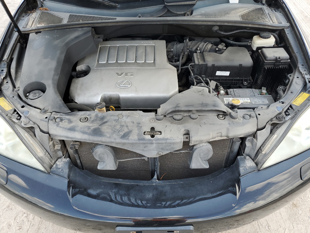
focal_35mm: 26
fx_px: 233
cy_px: 116
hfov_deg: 67.3
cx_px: 155
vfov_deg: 53.1
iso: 50
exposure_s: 1/417
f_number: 1.5
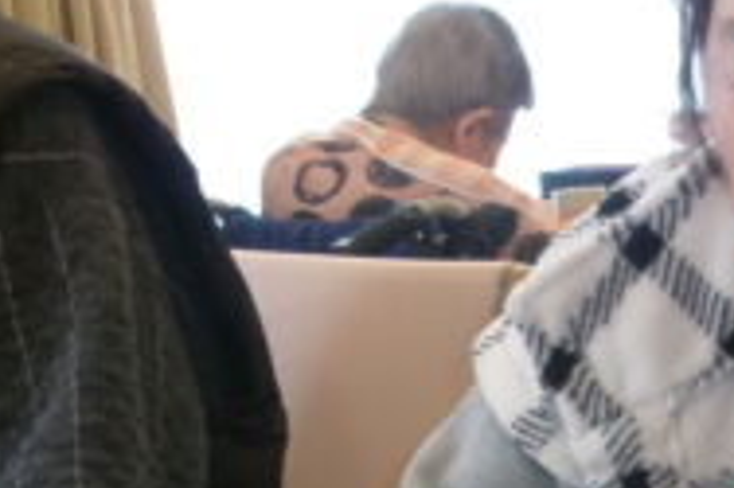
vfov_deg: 14.1
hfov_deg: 21.8
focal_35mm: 93
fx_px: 1894
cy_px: 640
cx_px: 527
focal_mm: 5.1
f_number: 3.9
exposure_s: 1/34
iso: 200
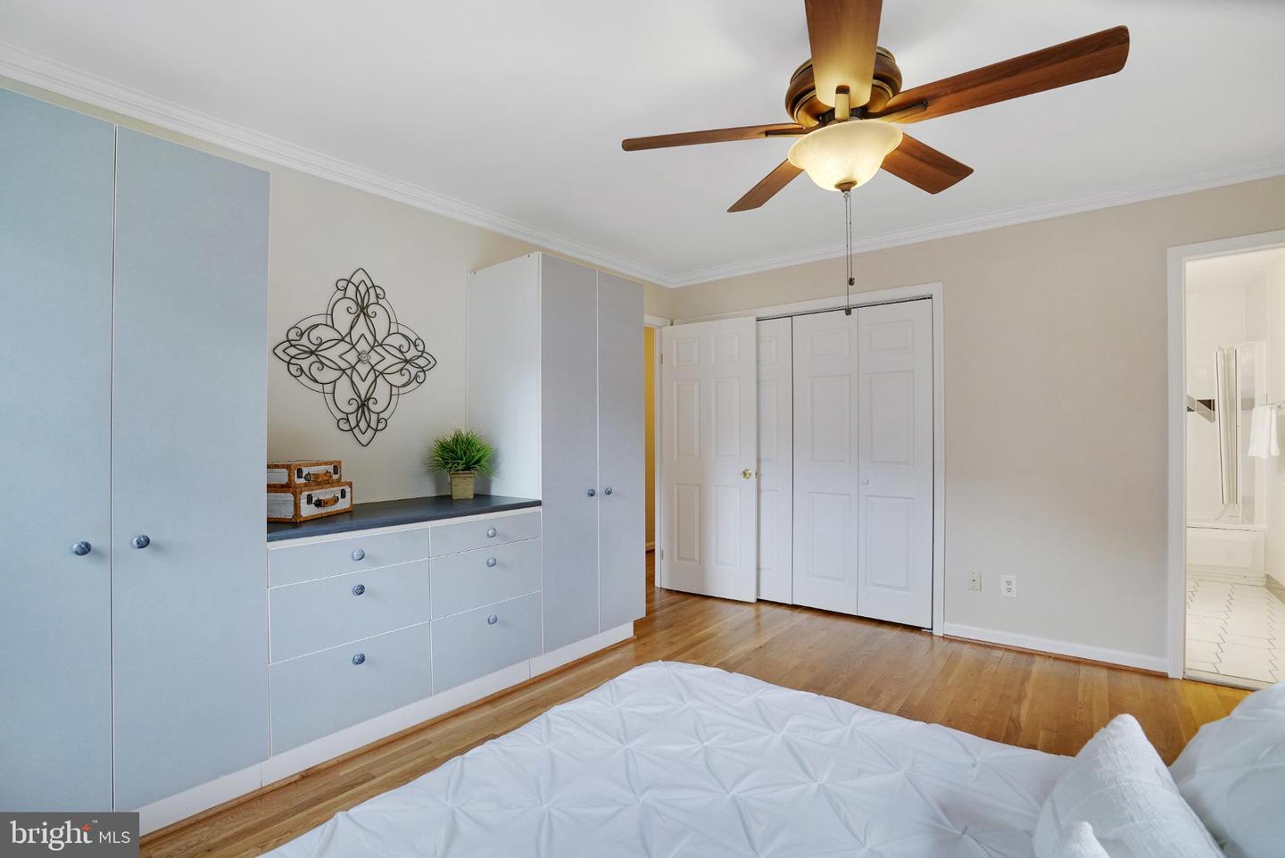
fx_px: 571
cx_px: 642
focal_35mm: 16
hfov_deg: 96.7
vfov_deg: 73.8
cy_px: 429
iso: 1250
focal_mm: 16
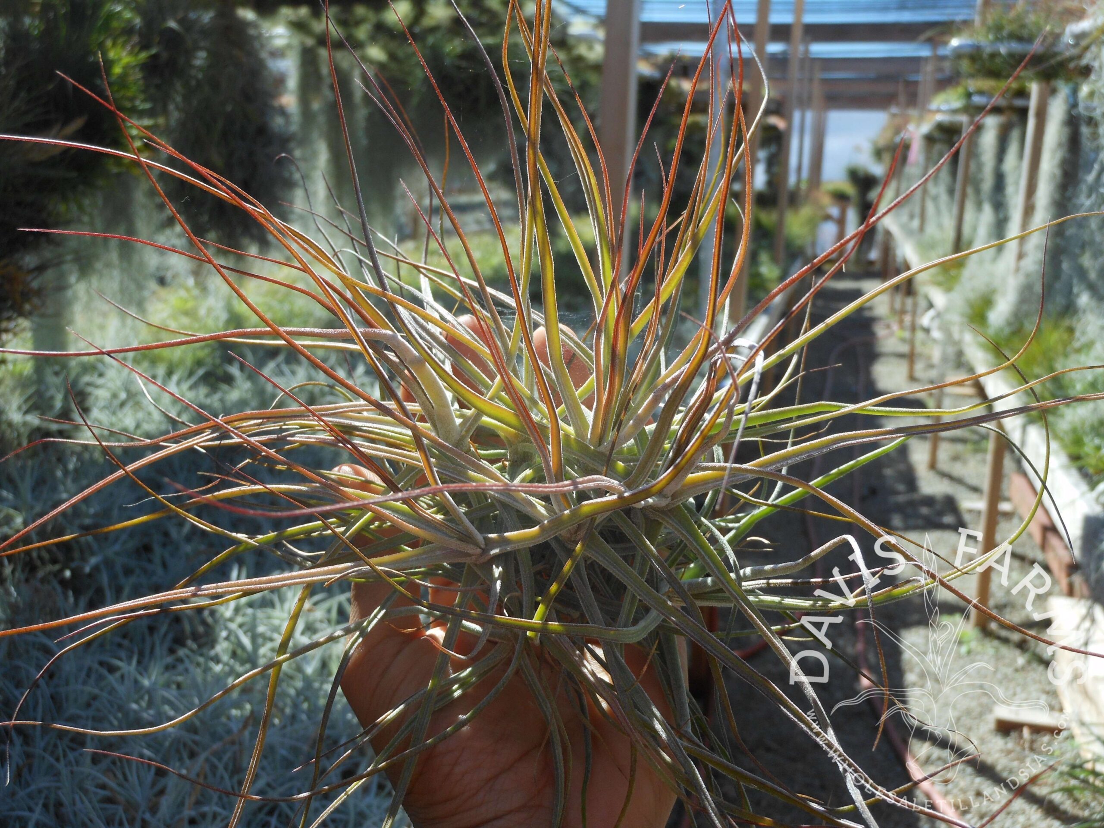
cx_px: 552
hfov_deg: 42.1
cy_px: 414
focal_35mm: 45
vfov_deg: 32.2
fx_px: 1435
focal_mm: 8.1
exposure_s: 1/100
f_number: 4.6
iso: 80
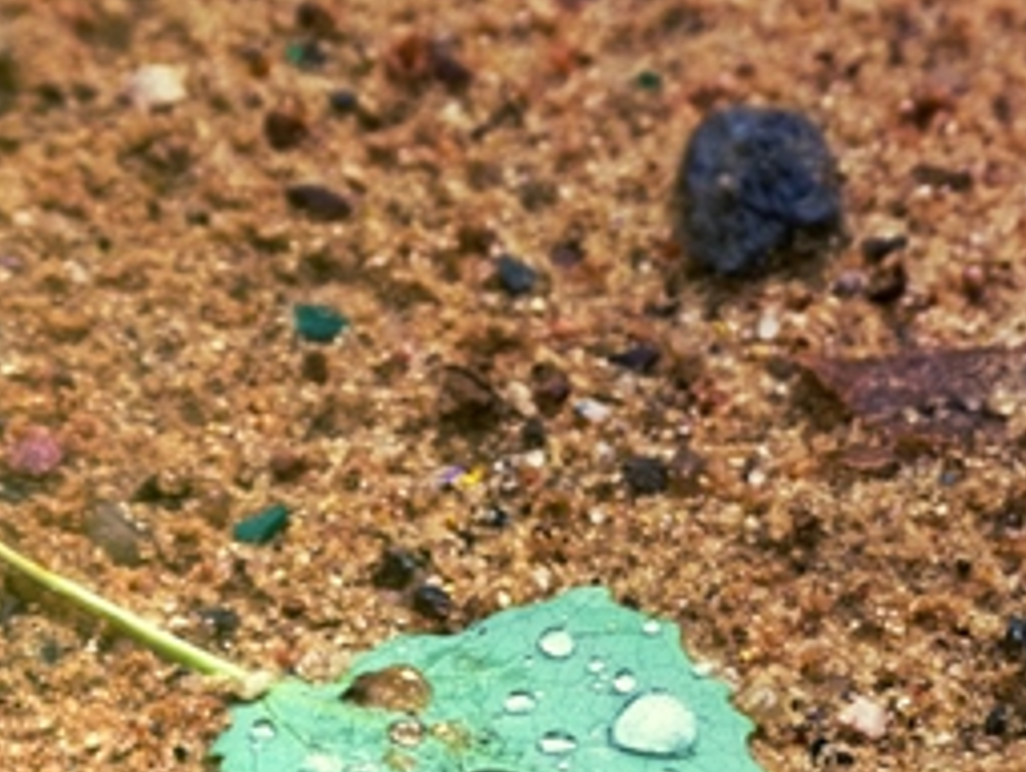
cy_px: 567
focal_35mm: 569
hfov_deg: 3.5
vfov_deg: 2.6
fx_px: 16889
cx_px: 789
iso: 400
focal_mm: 58.2
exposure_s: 1/60
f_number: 4.1
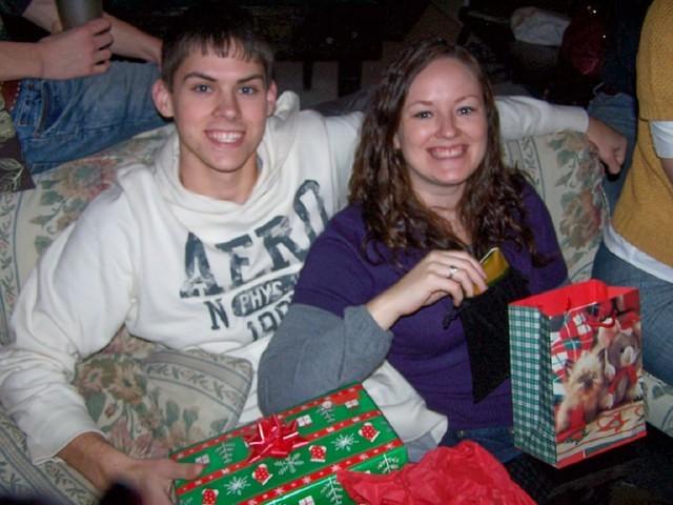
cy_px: 252
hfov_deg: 49.0
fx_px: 739
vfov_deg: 37.7
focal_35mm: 38
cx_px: 336
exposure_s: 1/60
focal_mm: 6.3
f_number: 2.8
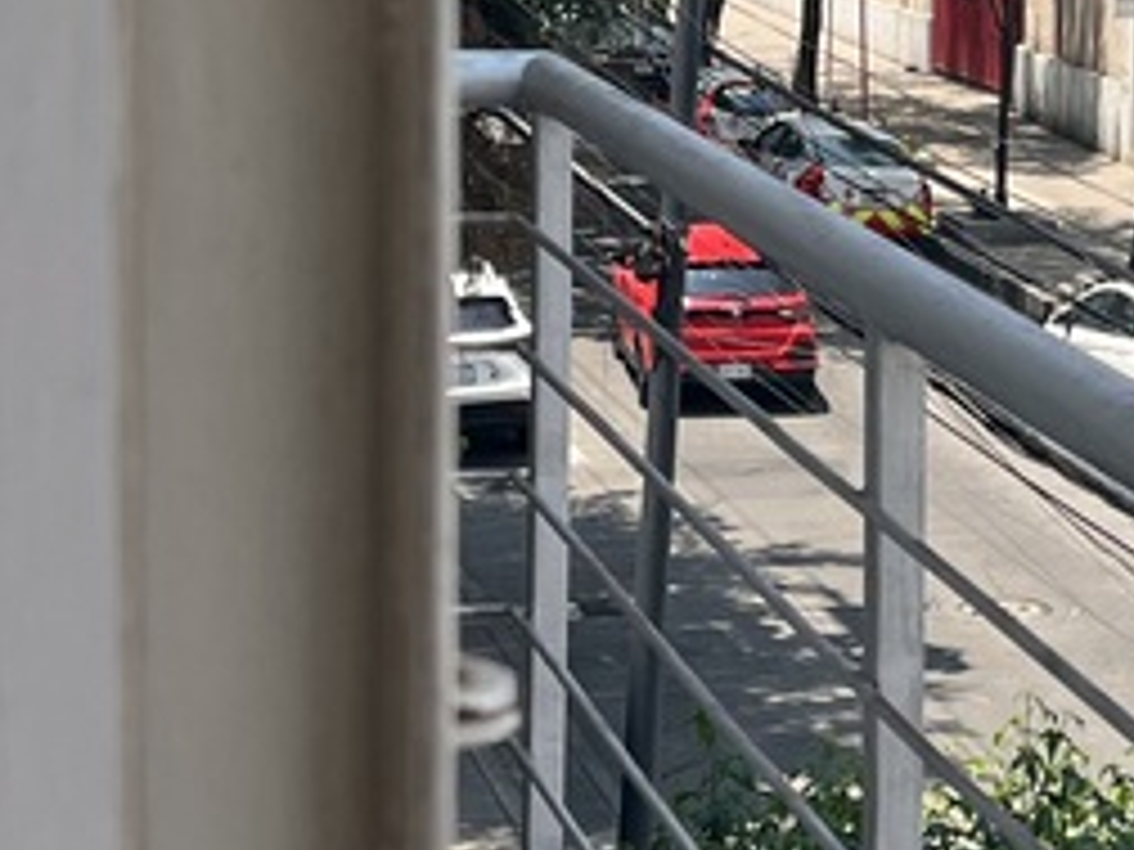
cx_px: 1238
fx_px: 4062
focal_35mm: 124
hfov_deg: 15.5
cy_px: 211
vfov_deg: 11.9
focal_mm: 5.1
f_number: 1.6
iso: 50
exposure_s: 1/1890
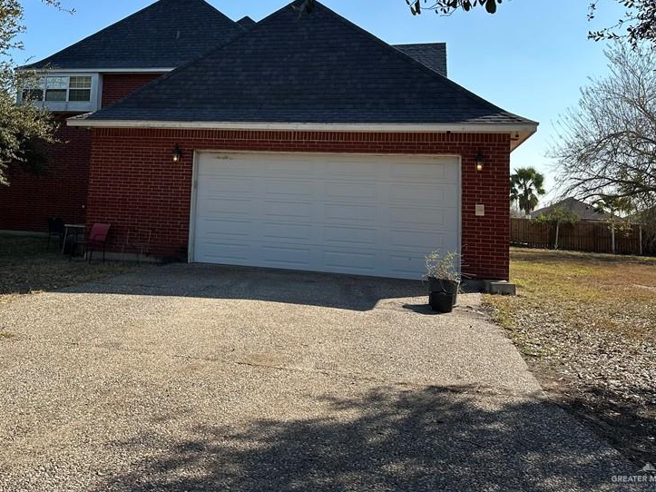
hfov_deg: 53.1
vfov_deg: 41.0
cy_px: 150
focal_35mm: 34
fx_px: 644
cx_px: 230
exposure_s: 1/3597
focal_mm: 6.86
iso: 80
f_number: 1.78
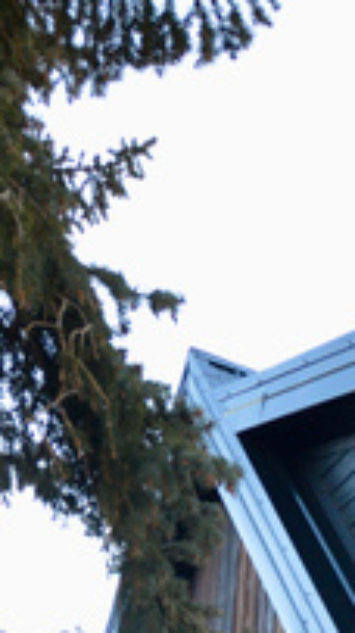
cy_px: 1026
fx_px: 1508
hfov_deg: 11.8
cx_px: 741
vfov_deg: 19.6
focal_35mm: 90
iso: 1000
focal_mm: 17
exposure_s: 1/80
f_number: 4.5
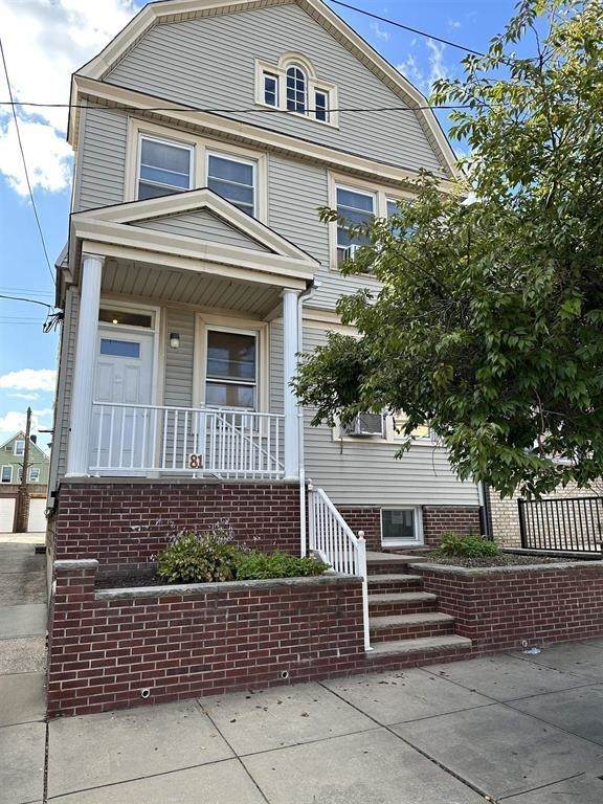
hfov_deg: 56.8
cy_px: 402
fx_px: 557
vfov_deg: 71.6
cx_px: 302
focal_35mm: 24
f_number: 1.78
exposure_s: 1/1227
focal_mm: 6.86
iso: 80
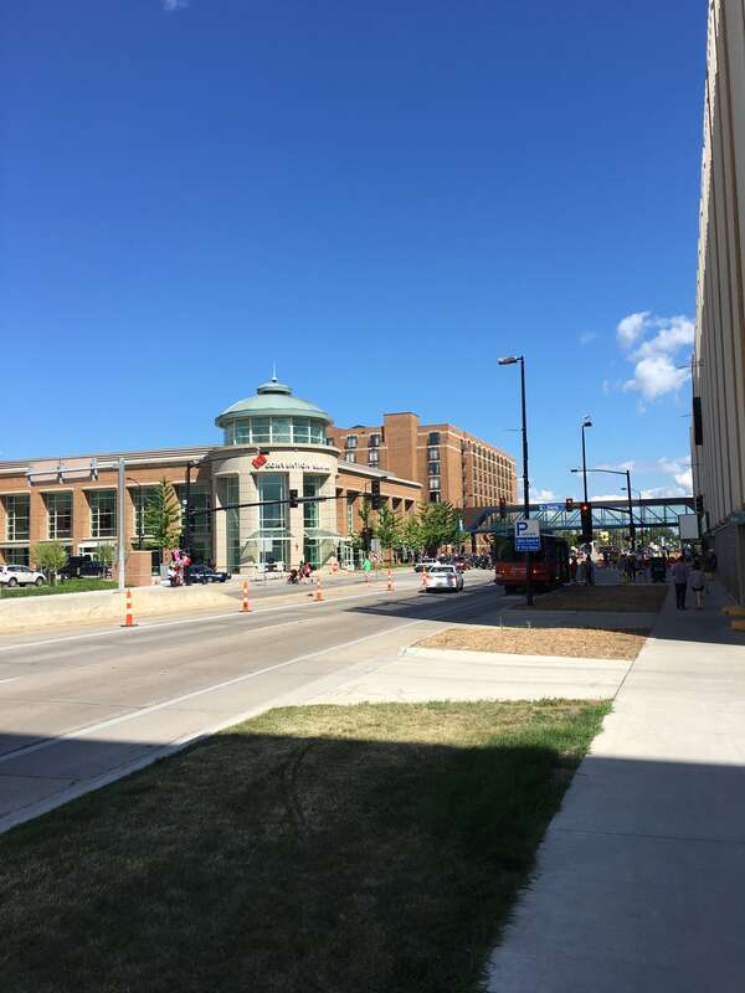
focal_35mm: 29
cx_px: 372
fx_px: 832
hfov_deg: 48.2
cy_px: 496
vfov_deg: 61.7
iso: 25
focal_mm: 4.15
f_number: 2.2
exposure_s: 1/1637
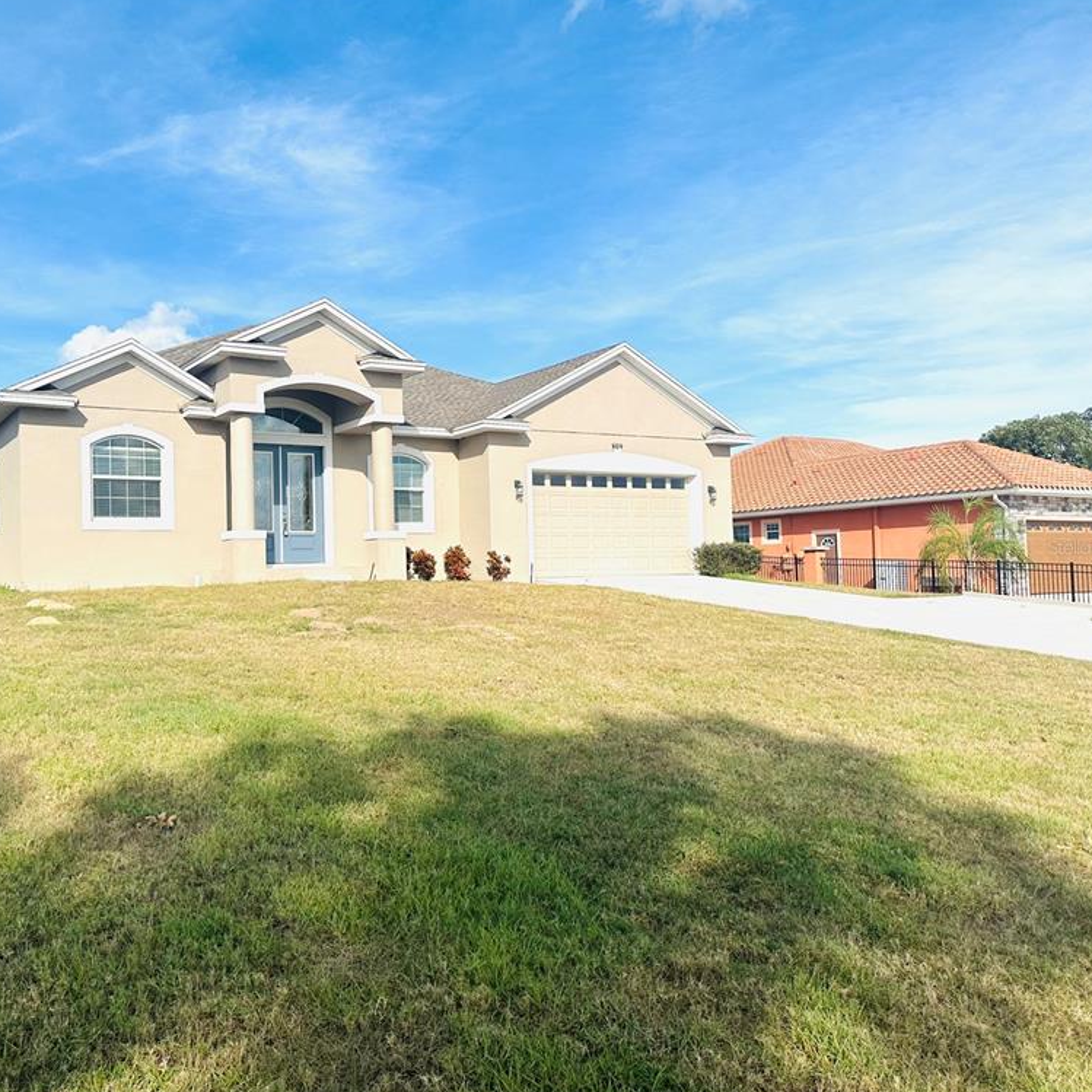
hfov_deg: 54.8
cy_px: 547
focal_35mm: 29
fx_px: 1035
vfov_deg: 55.6
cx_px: 389
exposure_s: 1/6211
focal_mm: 6.86
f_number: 1.78
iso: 80
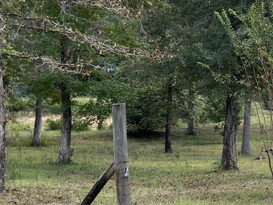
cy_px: 80
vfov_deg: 20.7
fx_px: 560
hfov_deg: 24.6
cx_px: 333
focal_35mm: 71
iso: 50
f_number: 1.6
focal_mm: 5.1
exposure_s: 1/399
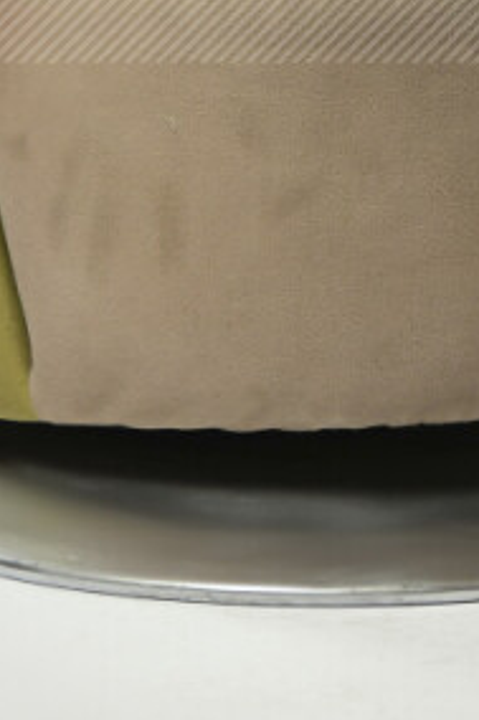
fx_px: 3377
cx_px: 545
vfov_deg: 11.6
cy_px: -373
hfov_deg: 8.0
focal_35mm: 169
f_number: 5.6
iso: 400
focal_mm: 40
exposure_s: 1/125
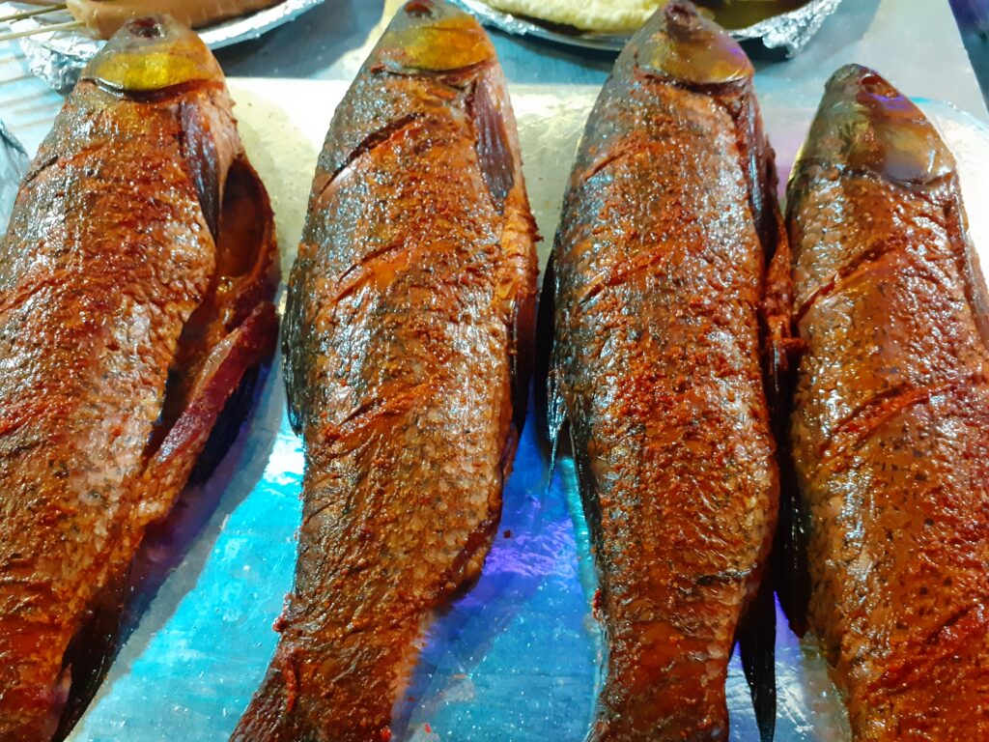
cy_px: 371
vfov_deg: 51.4
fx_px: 771
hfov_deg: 65.3
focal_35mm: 27
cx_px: 494
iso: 400
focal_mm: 3.58
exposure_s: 1/25
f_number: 1.9
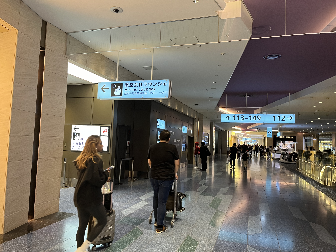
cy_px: 126
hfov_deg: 67.3
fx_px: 252
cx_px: 168
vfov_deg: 53.1
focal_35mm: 26
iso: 160
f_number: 1.6
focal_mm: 5.1
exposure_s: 1/50
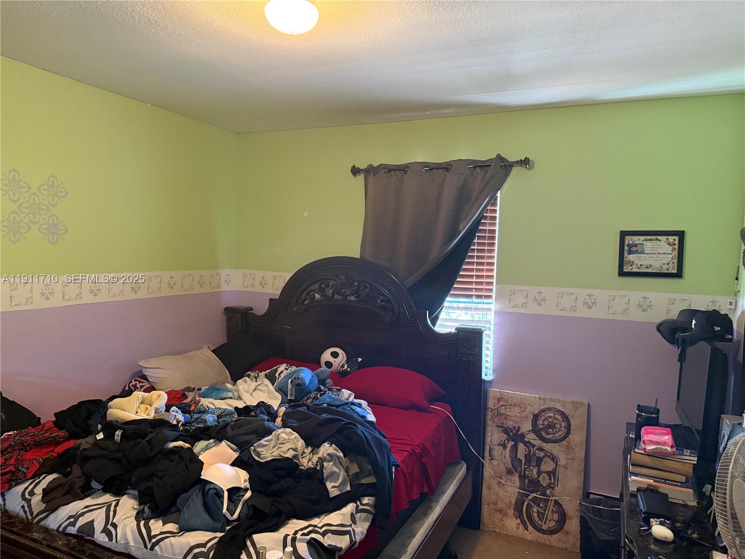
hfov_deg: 71.6
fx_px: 517
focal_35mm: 24
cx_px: 372
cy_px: 280
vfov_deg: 56.8
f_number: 1.78
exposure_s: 1/40
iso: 800
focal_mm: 6.76
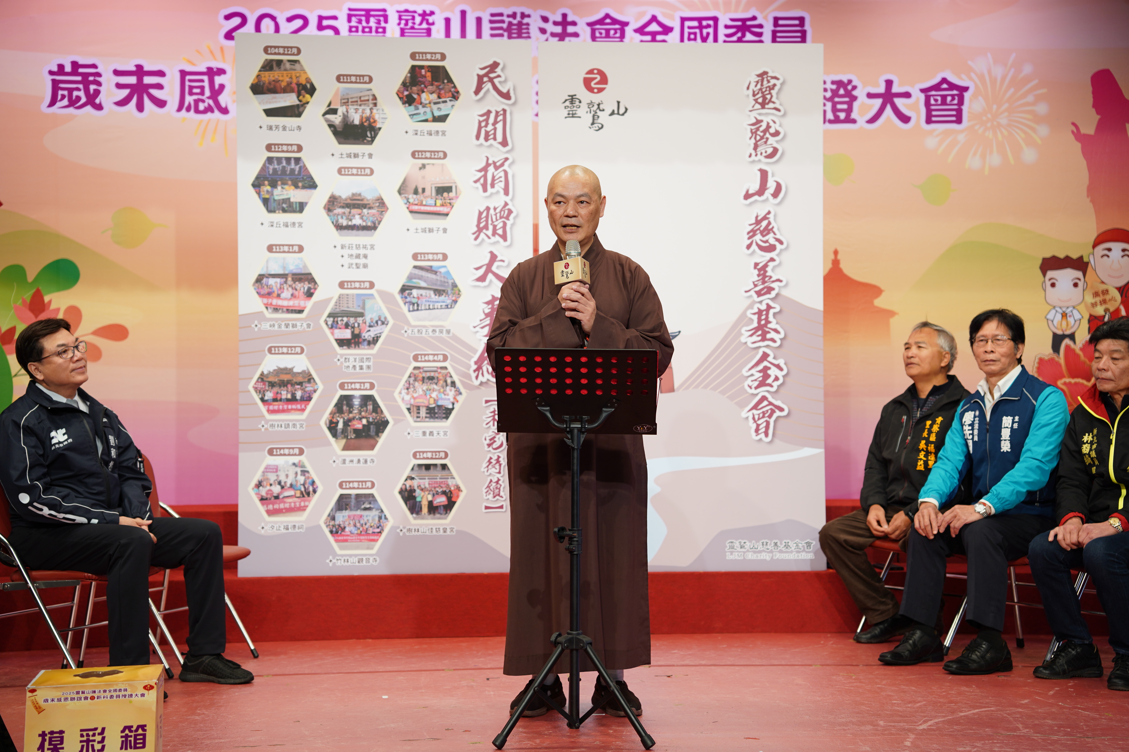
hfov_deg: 28.8
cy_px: 376
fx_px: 2195
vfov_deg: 19.5
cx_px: 564
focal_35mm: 70
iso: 160
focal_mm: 70
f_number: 2.8
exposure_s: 1/80
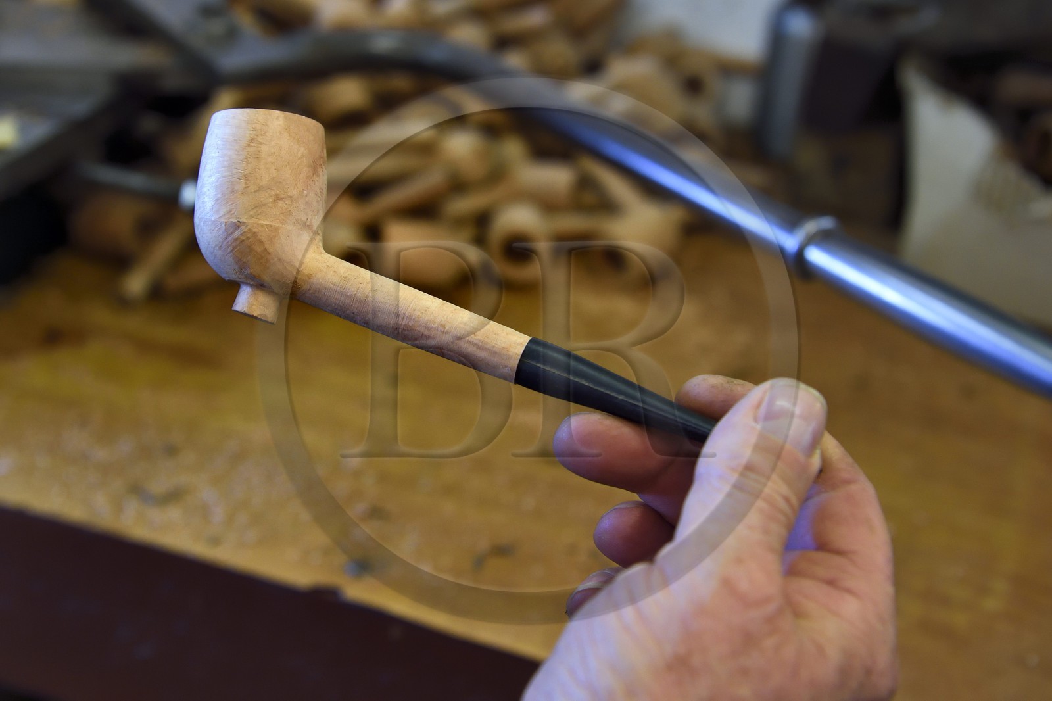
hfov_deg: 39.6
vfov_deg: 27.0
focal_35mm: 50
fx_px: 1461
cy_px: 350
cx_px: 526
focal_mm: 50
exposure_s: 1/60
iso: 1600
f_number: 5
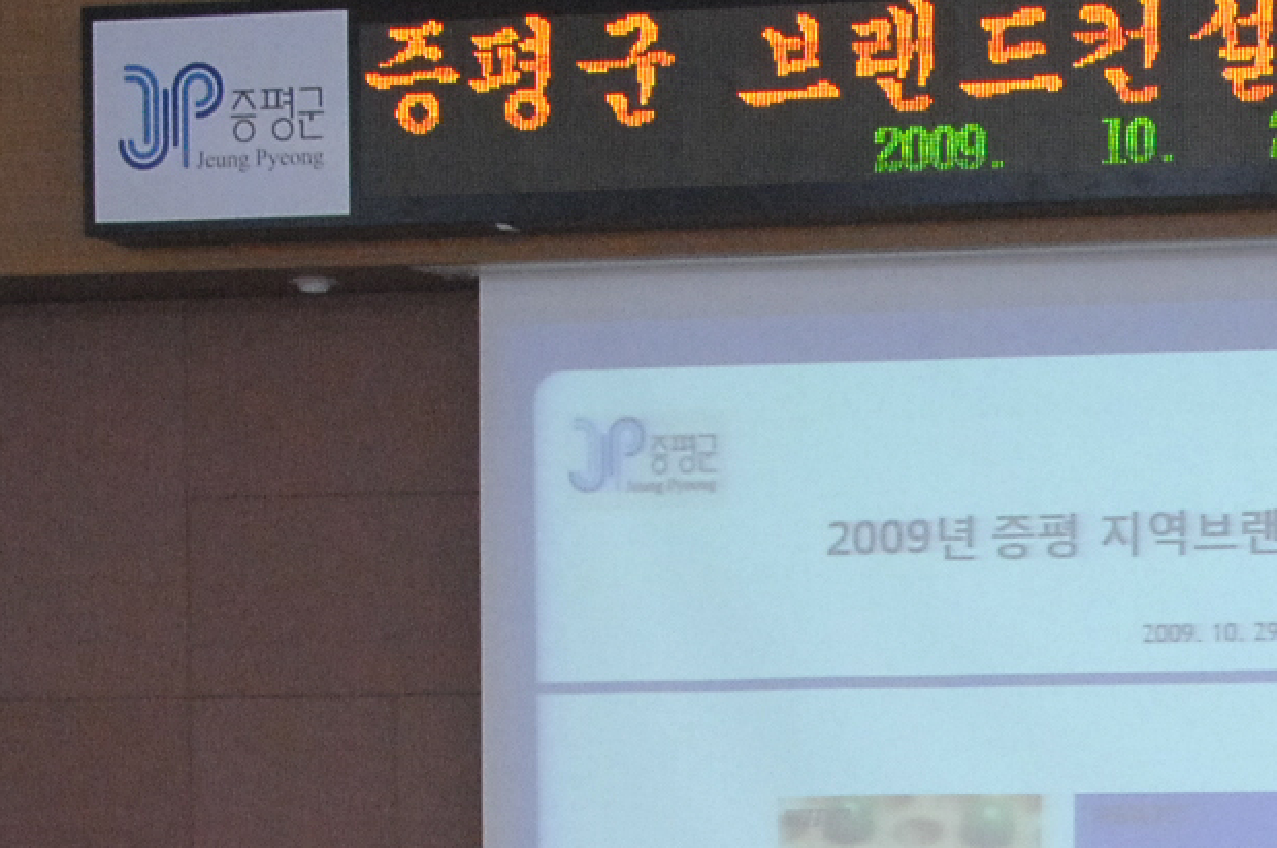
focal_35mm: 135
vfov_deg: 9.9
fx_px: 4782
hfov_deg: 14.7
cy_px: 1102
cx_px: 1578
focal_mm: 26
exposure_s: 1/60
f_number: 6.7
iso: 800
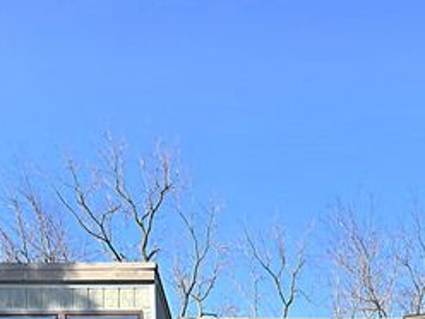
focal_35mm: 35
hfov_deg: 51.8
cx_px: 279
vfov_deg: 22.9
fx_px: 430
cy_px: 565
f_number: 1.9
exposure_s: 1/1036
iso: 40
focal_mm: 2.2
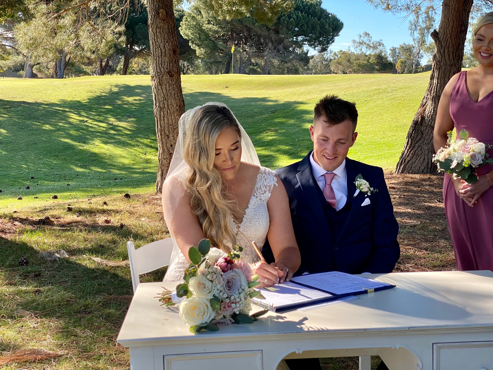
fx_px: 741
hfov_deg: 36.8
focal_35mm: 52
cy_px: 185
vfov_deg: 28.0
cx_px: 246
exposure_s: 1/318
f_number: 2
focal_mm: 6
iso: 20
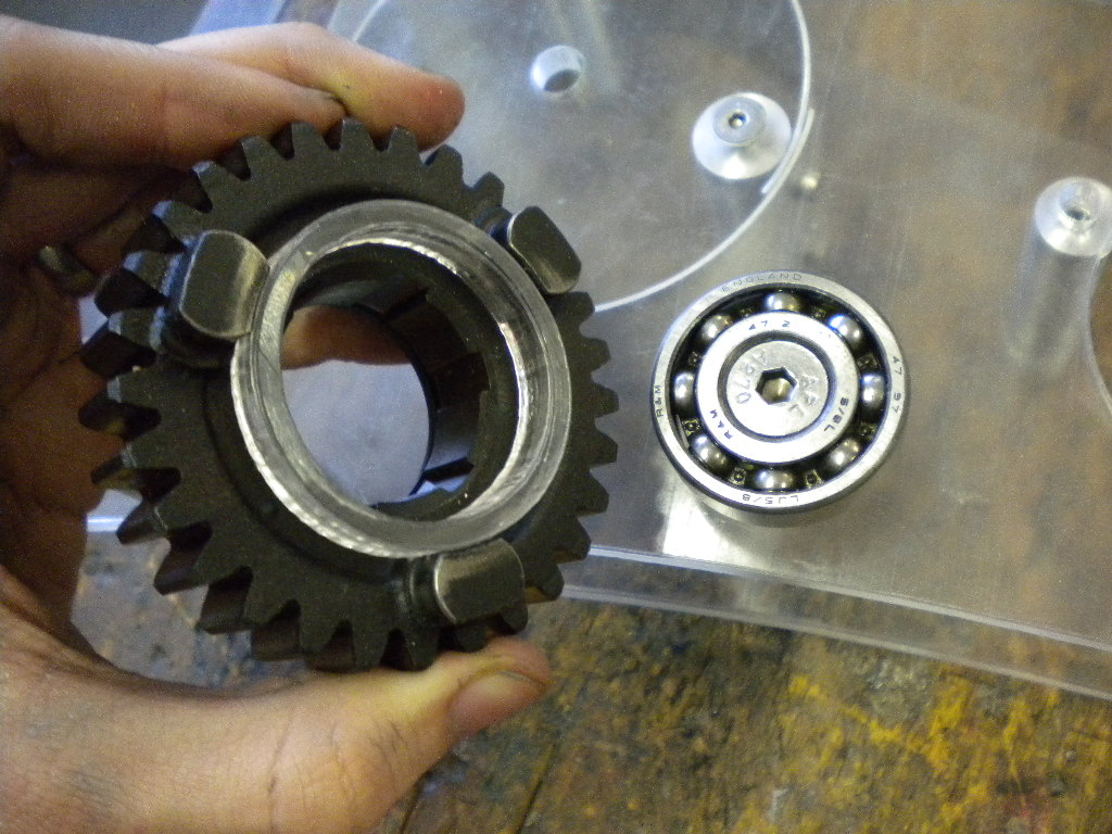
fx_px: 1124
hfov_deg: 52.6
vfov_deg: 40.7
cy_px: 417
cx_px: 556
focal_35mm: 35
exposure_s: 1/56.3
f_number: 3.1
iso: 750
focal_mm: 6.3
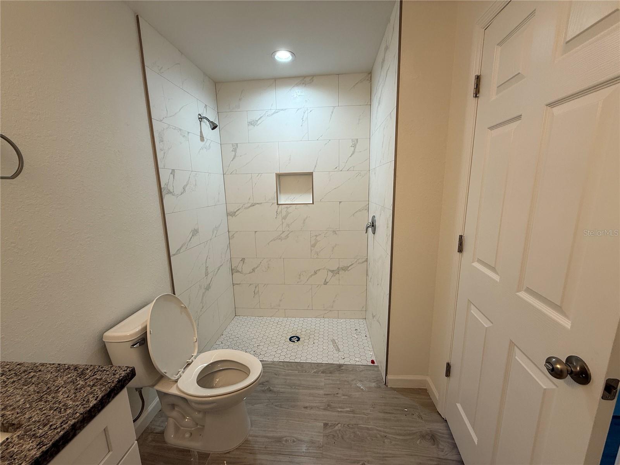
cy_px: 232
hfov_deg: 102.1
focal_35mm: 14
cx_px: 310
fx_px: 251
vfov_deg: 85.7
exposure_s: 1/120
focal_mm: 2.22
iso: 64
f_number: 2.2
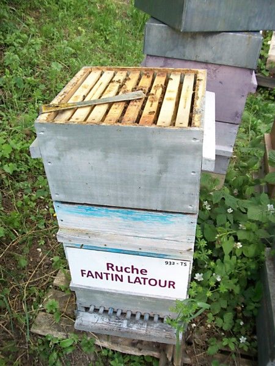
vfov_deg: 56.8
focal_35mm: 32
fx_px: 339
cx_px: 138
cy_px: 183
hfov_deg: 44.2
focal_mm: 5.7
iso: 80
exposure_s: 1/100
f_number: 2.9
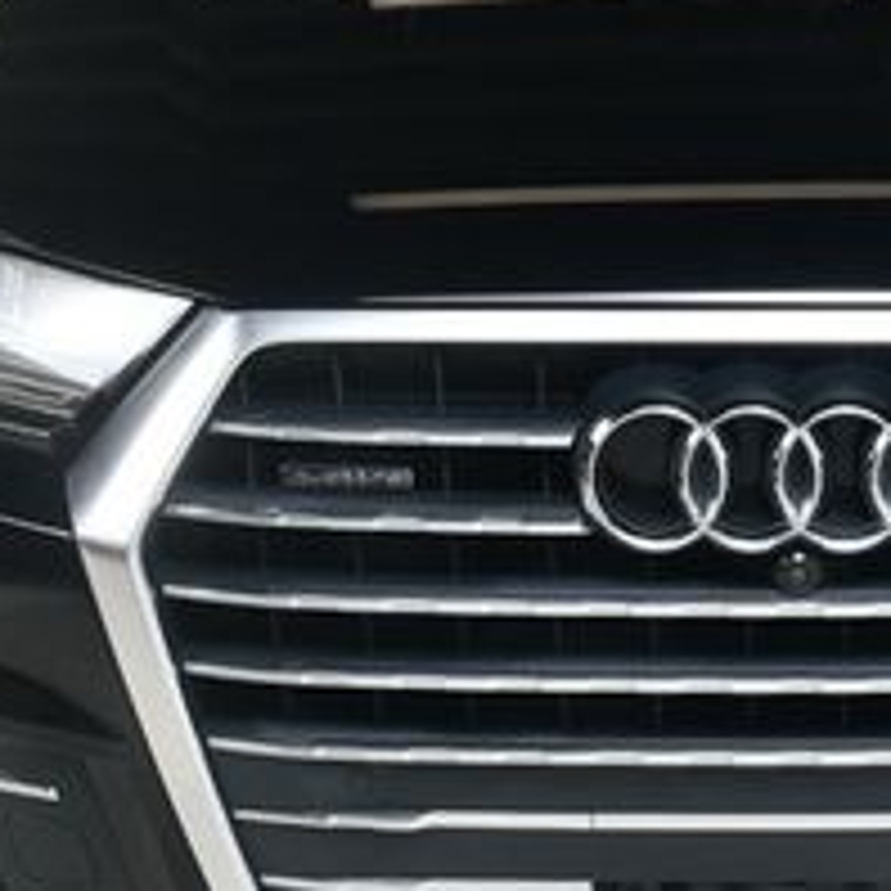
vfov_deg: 15.8
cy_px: 284
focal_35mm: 110
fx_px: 3203
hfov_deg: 15.7
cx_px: 770
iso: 100
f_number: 11
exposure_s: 1/160
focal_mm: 27
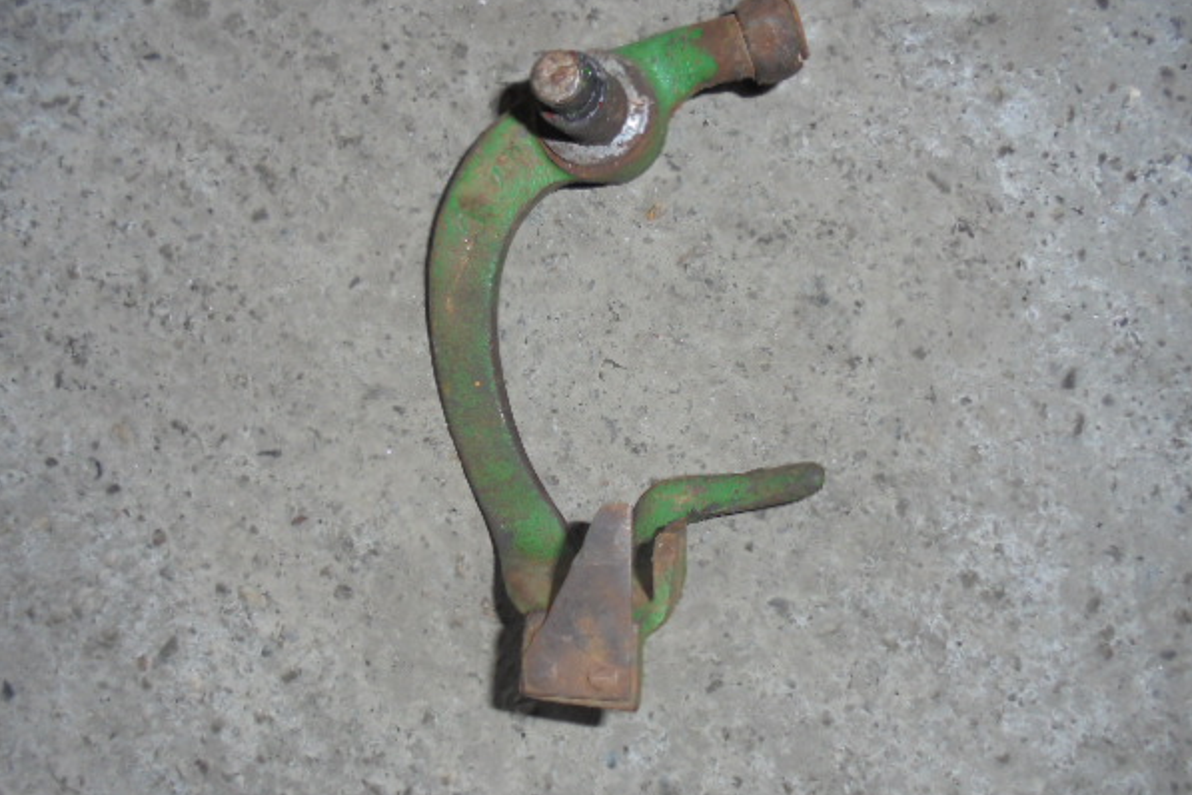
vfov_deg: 45.0
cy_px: 390
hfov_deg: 63.7
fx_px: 960
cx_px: 591
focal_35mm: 29
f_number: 3.5
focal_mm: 4.6
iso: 200
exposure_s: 1/30
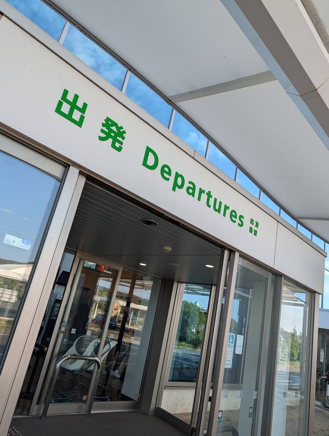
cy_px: 218
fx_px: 303
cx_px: 164
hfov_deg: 56.9
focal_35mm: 24
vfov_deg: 71.5
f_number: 1.68
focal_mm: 6.9
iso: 32
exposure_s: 1/348
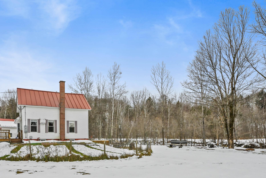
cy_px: 123
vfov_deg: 53.6
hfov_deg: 74.8
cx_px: 101
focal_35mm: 23
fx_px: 170
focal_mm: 14
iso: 800
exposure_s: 1/200
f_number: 14
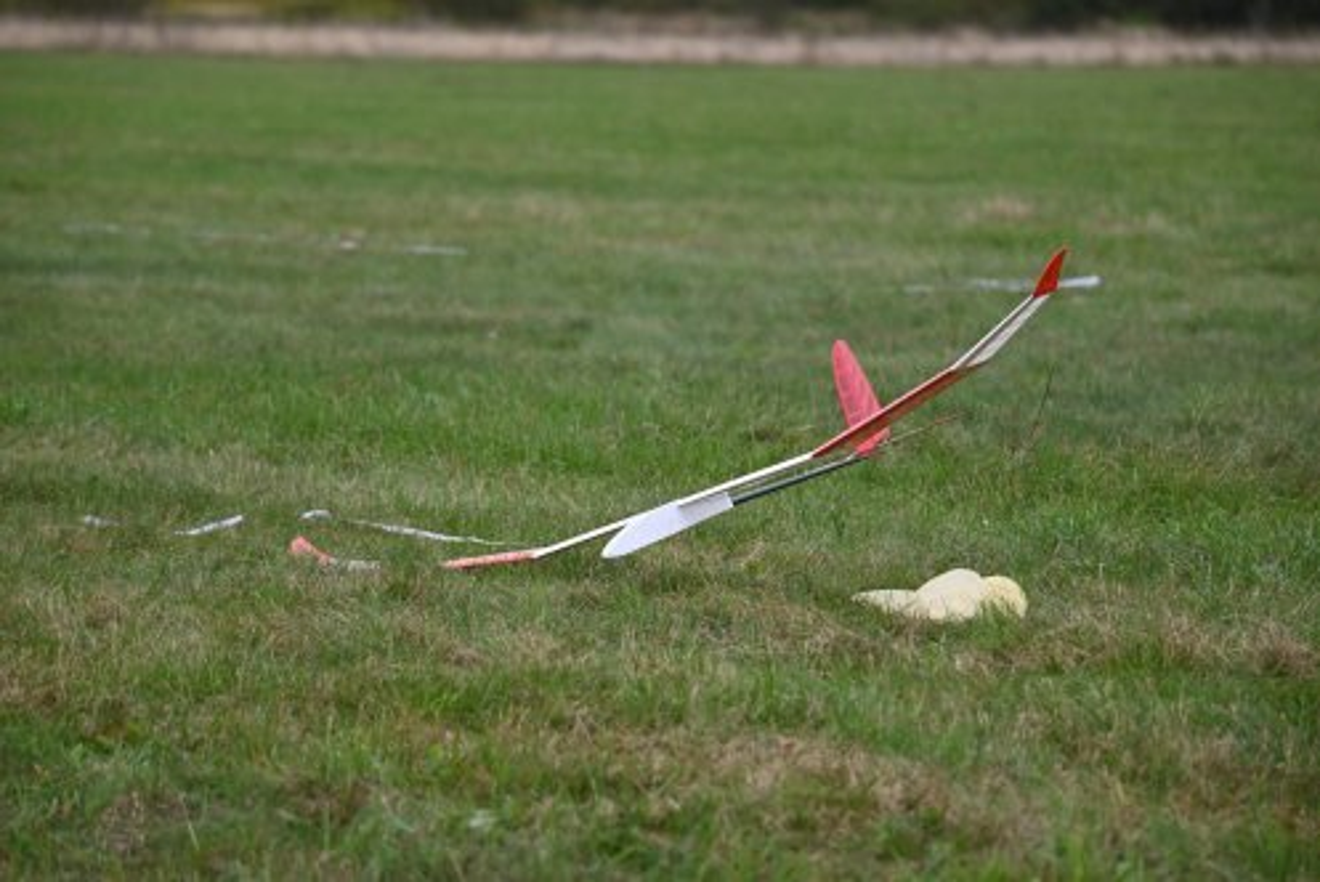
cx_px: 660
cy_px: 441
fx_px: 6787
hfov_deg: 11.1
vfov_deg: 7.4
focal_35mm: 185
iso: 1000
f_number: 5.3
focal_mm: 185
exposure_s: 1/500
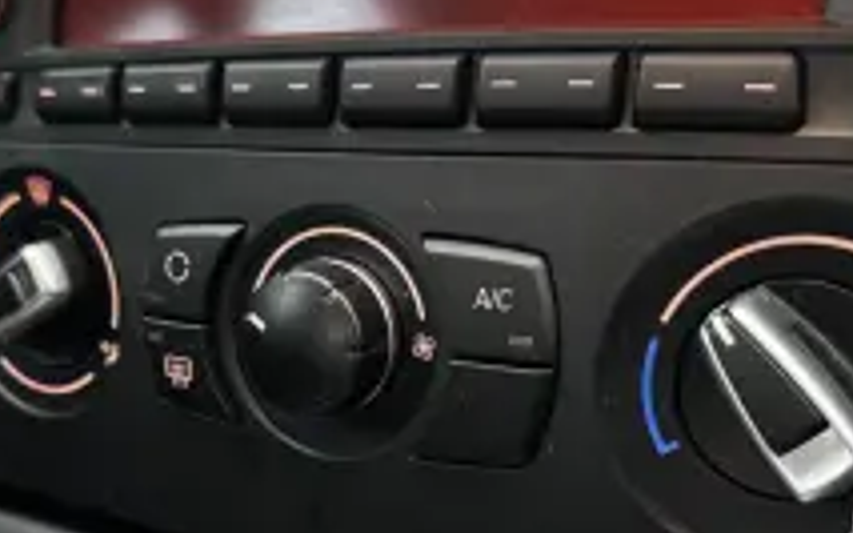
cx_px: 312
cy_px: 437
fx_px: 999
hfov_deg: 45.8
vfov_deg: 29.1
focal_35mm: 43
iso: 800
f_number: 1.78
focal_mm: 6.76
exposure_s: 1/41
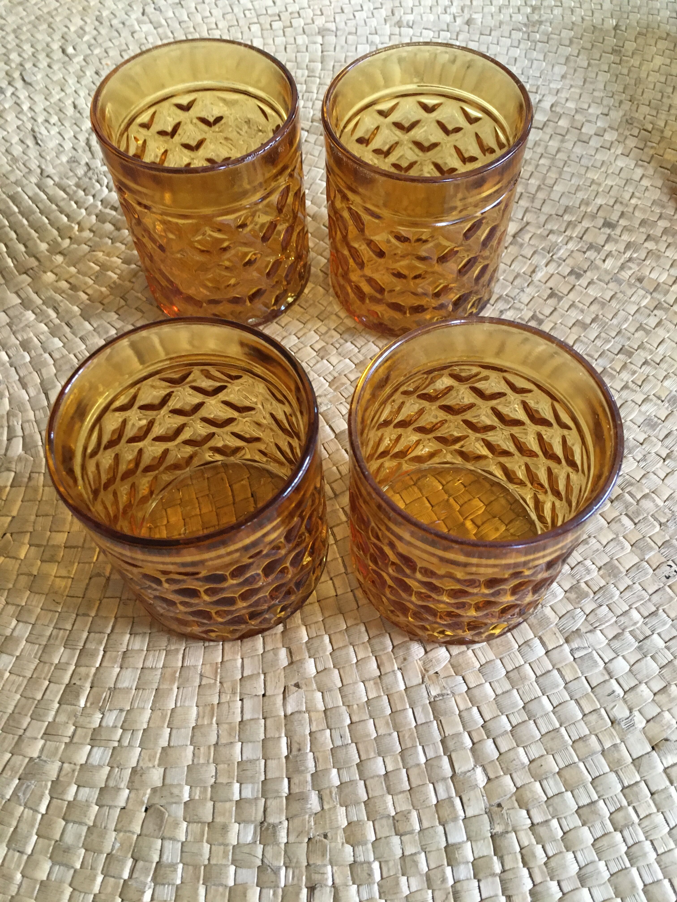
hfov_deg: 48.2
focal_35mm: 29
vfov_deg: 61.7
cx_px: 338
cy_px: 451
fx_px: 756
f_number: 2.2
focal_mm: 4.15
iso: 250
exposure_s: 1/33
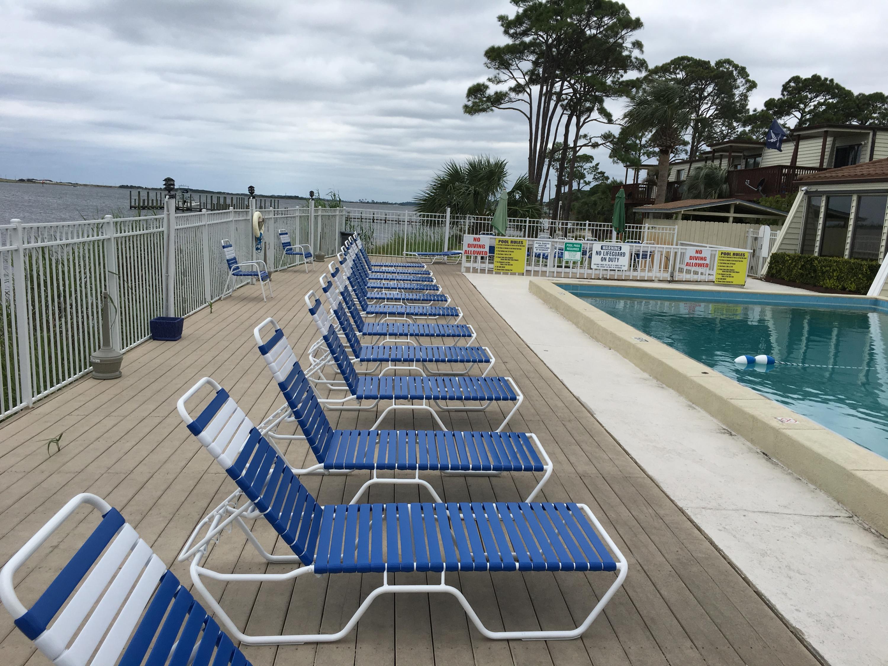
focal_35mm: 29
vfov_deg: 48.2
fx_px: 744
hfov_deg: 61.7
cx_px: 444
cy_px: 333
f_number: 2.2
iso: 25
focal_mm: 4.15
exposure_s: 1/1054
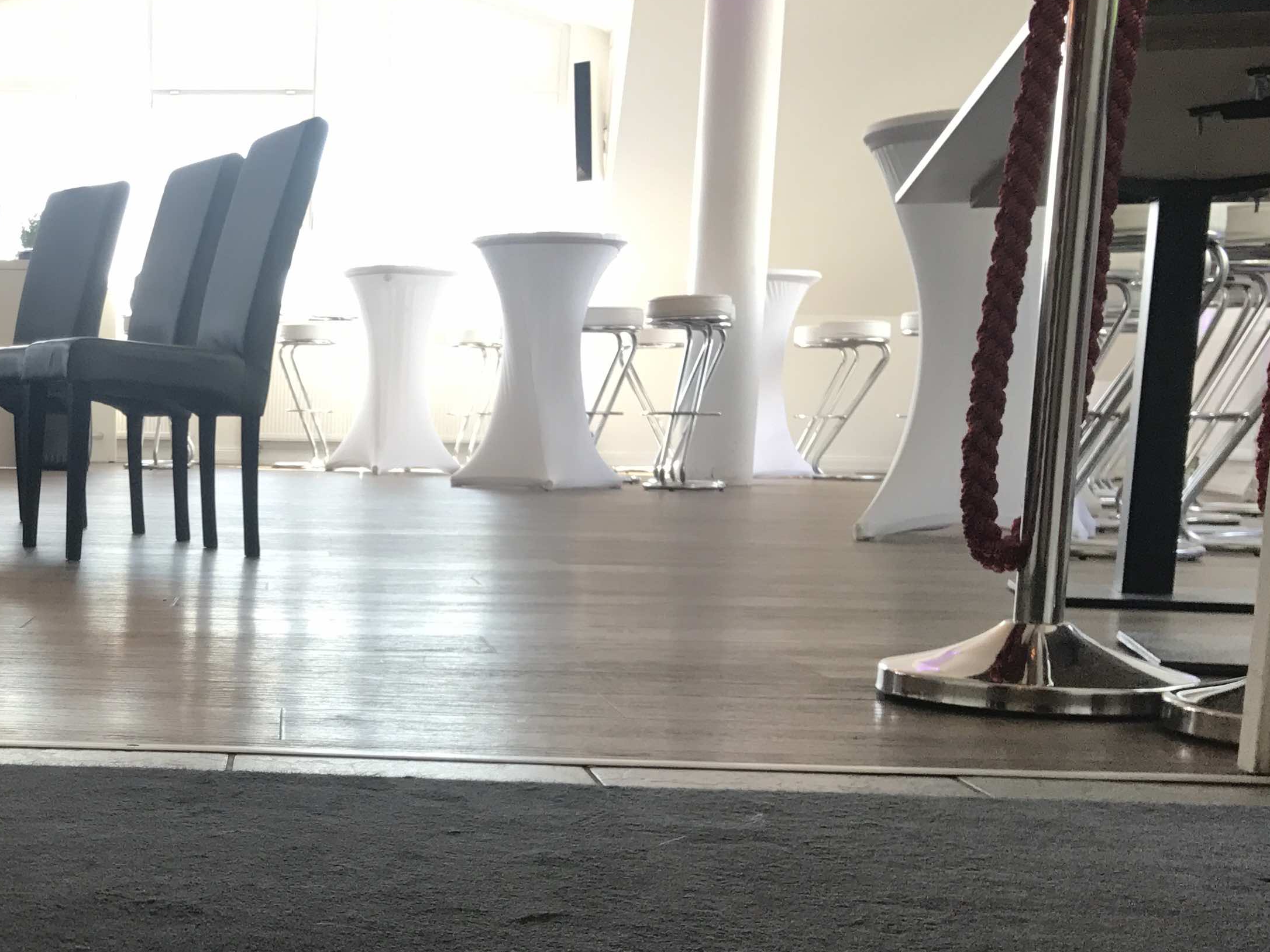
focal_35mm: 52
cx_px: 144
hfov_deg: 34.9
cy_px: 726
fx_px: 1908
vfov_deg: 27.6
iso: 40
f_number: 1.8
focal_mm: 3.99
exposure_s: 1/100
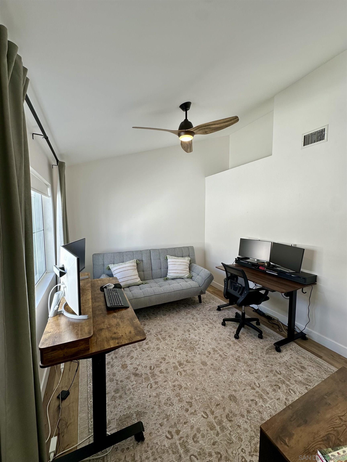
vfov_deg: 102.1
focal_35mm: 14
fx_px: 187
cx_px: 174
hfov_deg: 85.7
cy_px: 231
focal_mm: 2.22
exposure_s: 1/99
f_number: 2.2
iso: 50
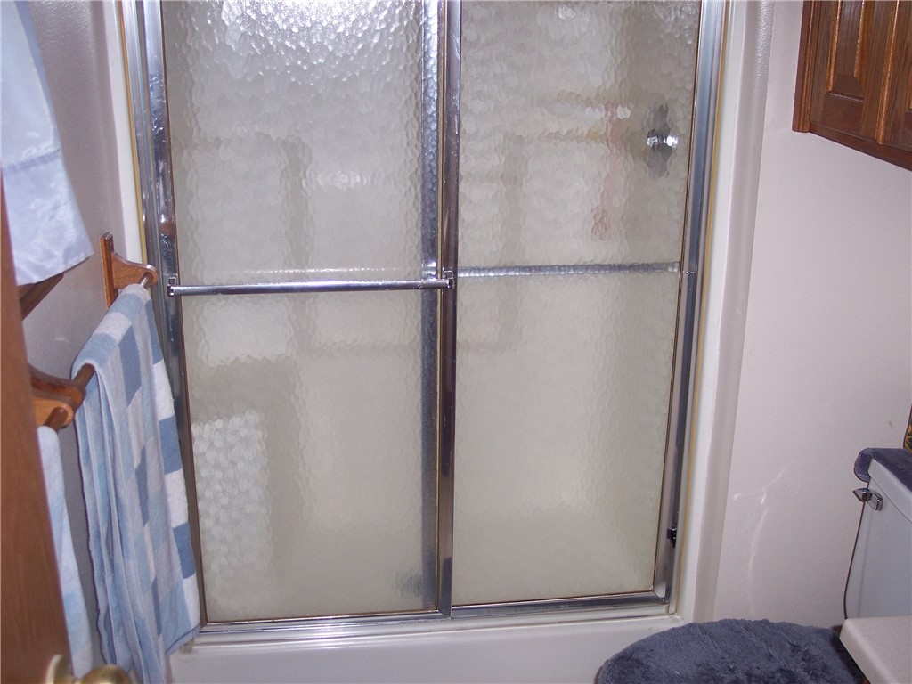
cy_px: 342
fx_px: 1028
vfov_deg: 36.8
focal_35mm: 39
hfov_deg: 47.9
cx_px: 456
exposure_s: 1/60
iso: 100
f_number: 2.8
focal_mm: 8
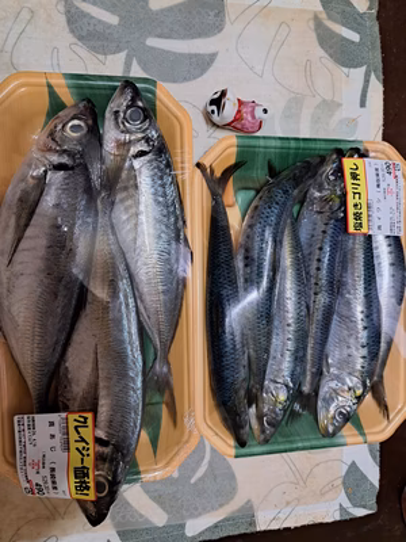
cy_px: 271
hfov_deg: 56.8
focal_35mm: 24
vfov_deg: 71.6
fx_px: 375
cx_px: 203
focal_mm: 5.23
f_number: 1.8
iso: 400
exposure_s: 1/50
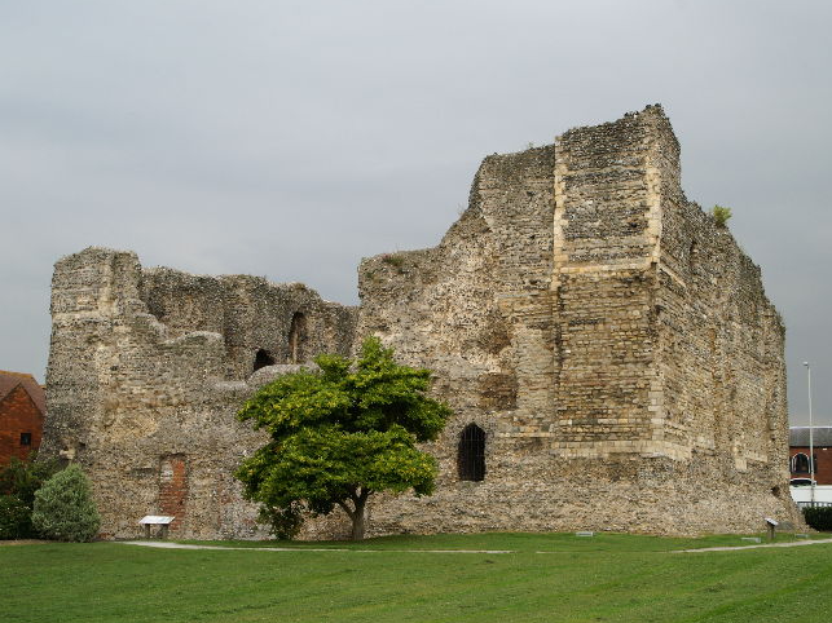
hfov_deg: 43.8
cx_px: 467
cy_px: 312
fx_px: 1033
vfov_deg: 33.6
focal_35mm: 43
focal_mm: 26
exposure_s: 1/100
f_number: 10
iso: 400
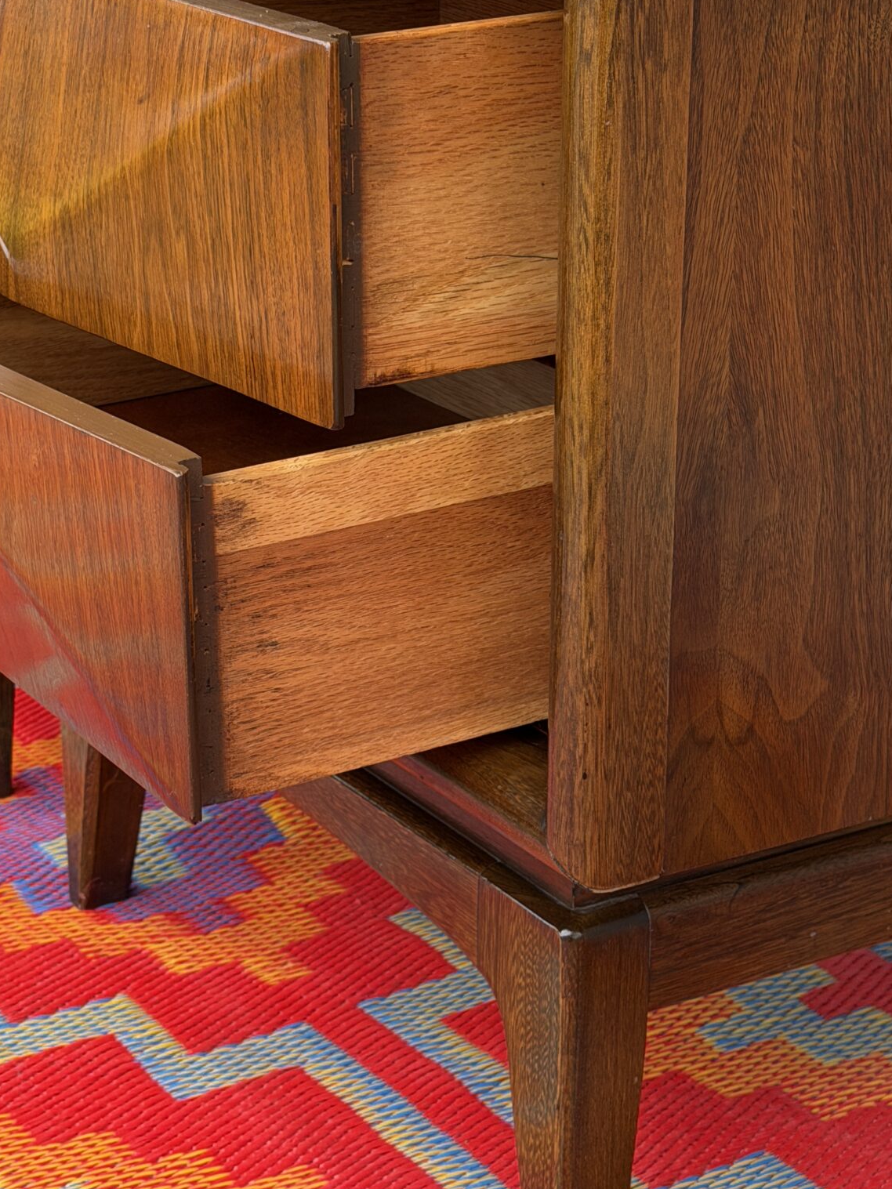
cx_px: 244
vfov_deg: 24.1
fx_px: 2783
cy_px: 484
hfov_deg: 18.1
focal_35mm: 81
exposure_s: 1/400
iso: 64
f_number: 1.78
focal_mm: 6.76
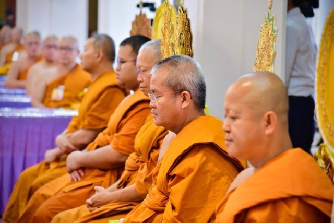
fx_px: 1114
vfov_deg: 11.4
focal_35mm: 120
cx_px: 167
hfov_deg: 17.1
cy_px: 112
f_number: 4
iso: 3200
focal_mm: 120
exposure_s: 1/100
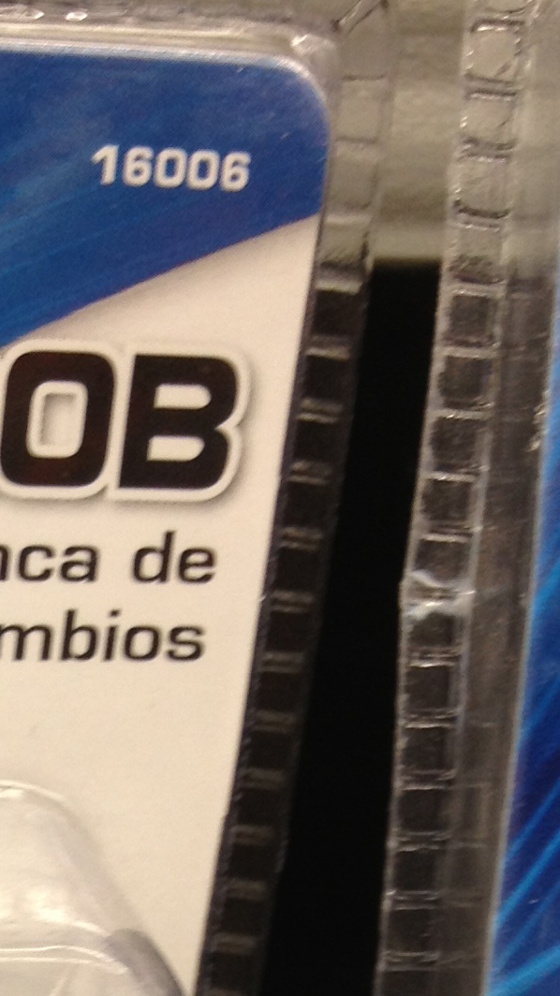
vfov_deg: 16.7
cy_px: 1463
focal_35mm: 117
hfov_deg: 9.9
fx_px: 3091
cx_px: -410
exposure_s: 1/20
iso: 50
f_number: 2.4
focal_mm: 4.28
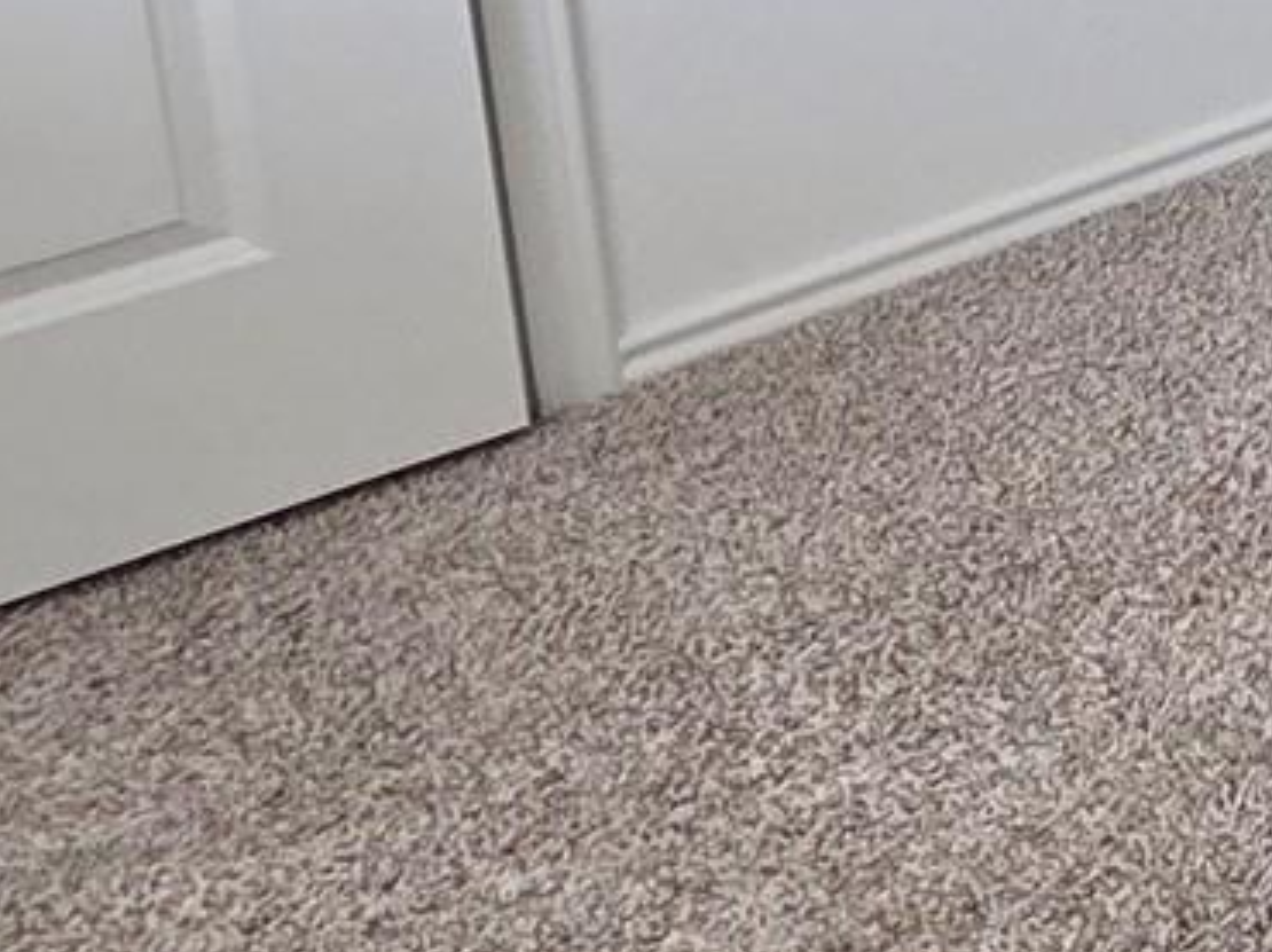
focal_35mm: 72
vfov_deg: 16.4
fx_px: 2644
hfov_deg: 17.5
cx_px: 2654
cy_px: -866
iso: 200
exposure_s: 1/60
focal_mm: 2.2
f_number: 2.2
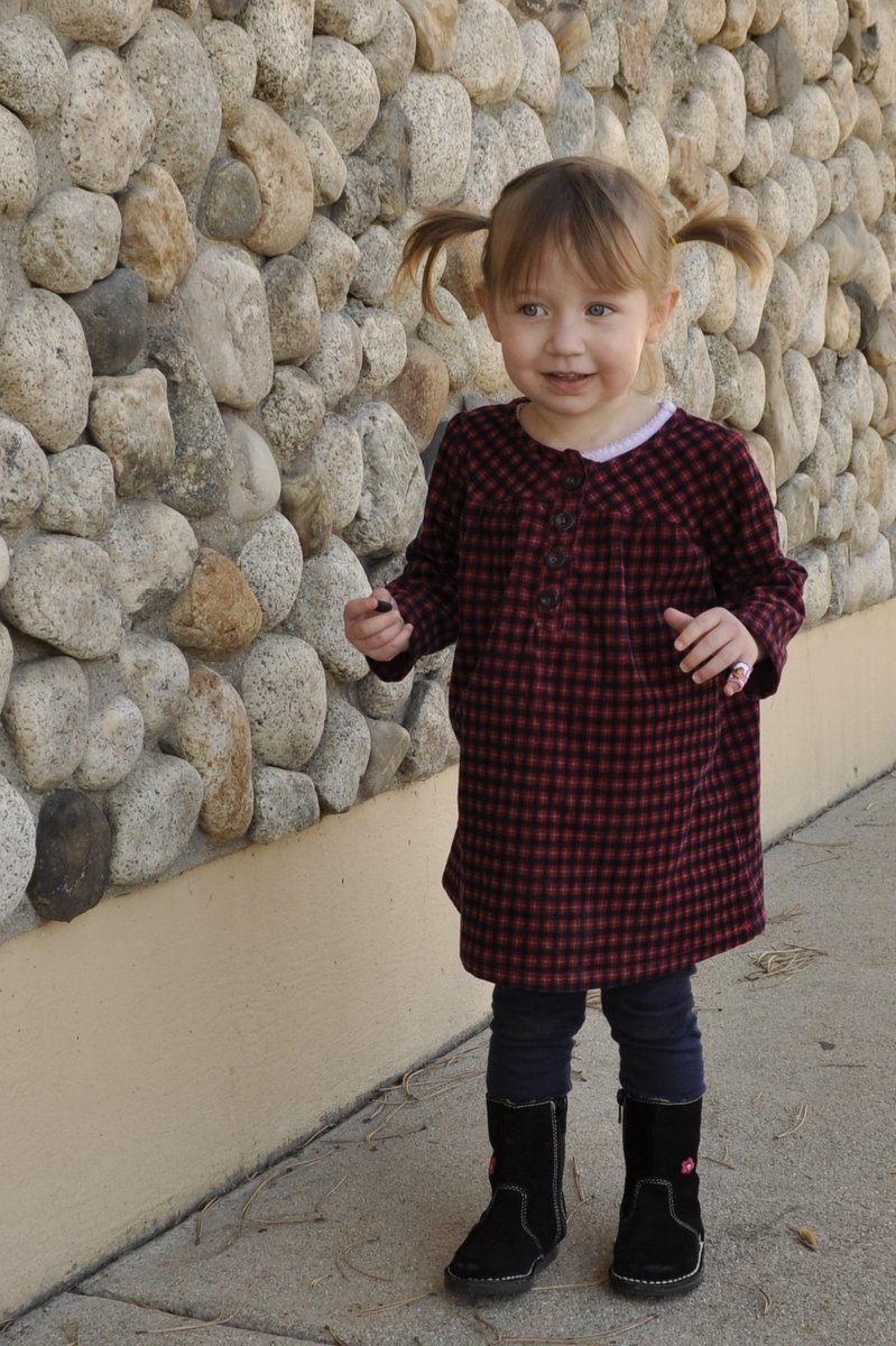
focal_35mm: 27
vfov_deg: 67.4
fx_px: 1009
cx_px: 448
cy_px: 673
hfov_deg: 47.9
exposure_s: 1/200
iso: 200
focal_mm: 18
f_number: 7.1
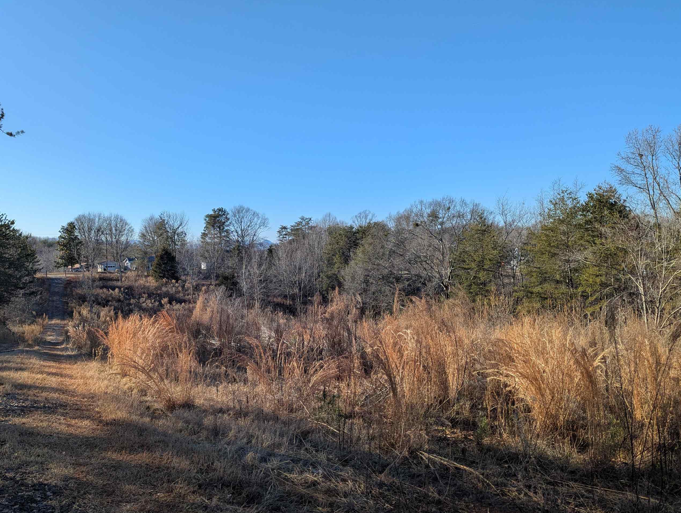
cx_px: 282
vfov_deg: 48.3
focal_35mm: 29
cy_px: 279
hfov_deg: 61.2
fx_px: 571
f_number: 1.85
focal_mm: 6.81
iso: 44
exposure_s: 1/1795
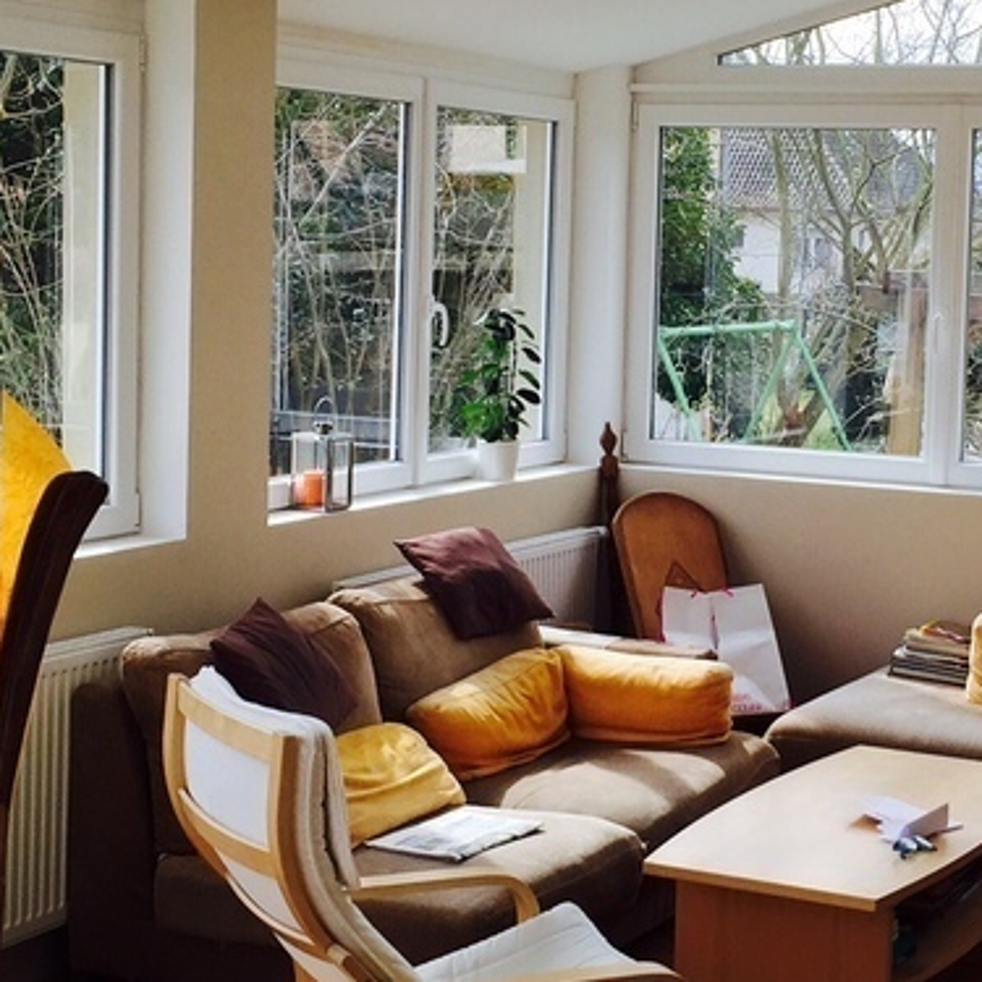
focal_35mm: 70
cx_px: 697
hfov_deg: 24.5
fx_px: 2247
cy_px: 395
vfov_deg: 24.6
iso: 32
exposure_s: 1/648
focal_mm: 4.15
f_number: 2.2
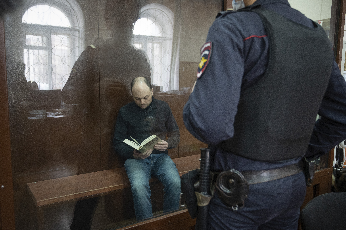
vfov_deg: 41.7
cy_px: 115
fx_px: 303
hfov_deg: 59.5
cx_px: 173
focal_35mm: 32
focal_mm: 31.5
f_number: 4
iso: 4000
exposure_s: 1/160
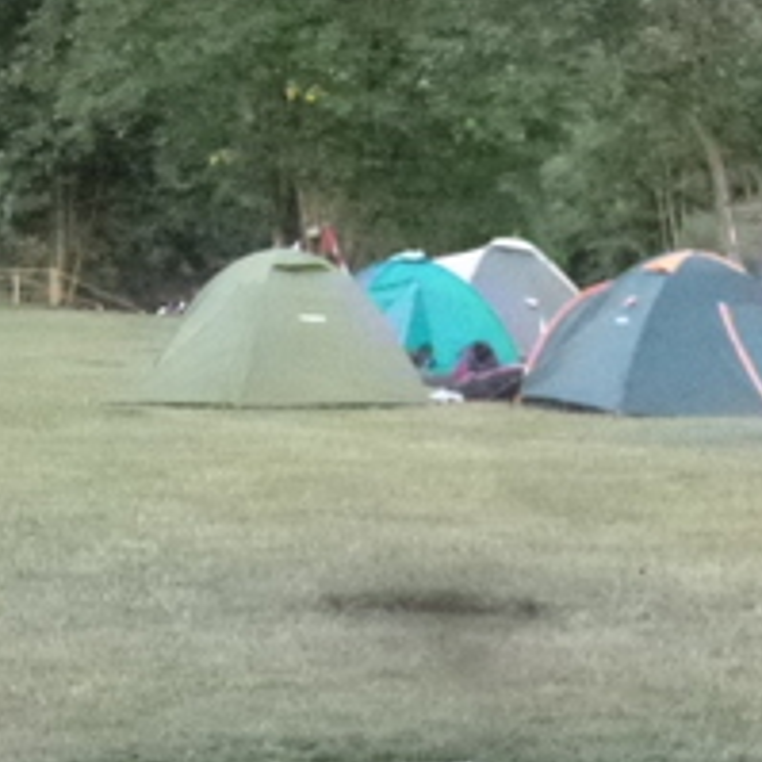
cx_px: 444
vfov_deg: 10.9
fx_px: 3985
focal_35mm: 160
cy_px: 448
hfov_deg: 10.9
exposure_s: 1/60
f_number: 3.9
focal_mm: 8
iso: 1250
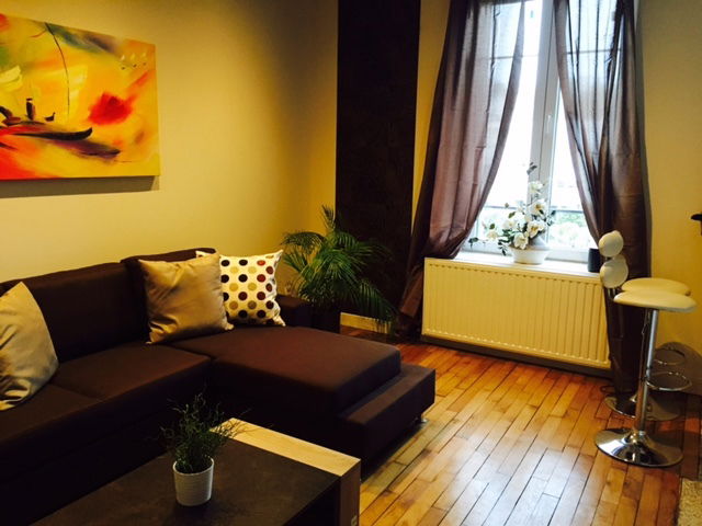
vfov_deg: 48.2
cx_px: 351
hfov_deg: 61.7
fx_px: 588
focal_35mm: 29
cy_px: 263
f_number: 2.2
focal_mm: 4.15
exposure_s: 1/30
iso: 160
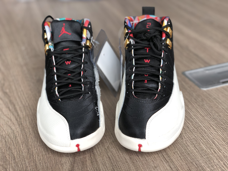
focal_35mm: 52
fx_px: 343
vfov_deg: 28.0
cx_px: 114
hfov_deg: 36.8
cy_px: 86
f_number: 2.4
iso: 32
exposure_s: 1/100
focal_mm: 6
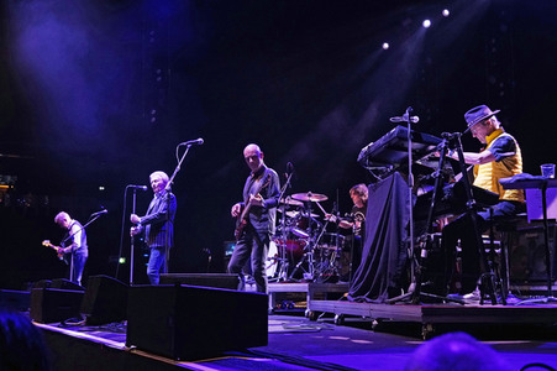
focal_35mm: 39
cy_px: 186
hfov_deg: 49.6
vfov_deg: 34.2
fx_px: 603
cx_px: 278
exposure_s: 1/200
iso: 3200
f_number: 5
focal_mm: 39
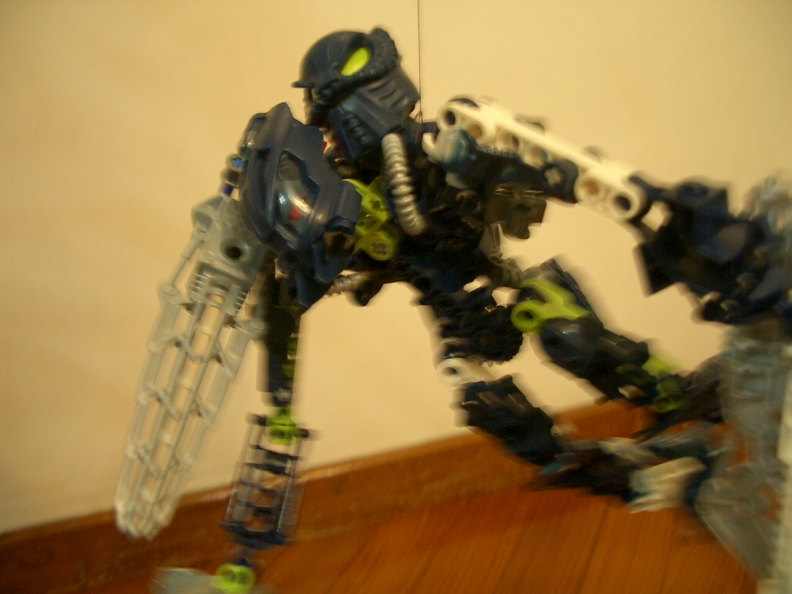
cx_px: 396
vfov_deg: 40.7
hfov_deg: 52.6
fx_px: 801
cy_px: 297
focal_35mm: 35
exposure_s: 1/8
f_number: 2.6
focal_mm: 5.8
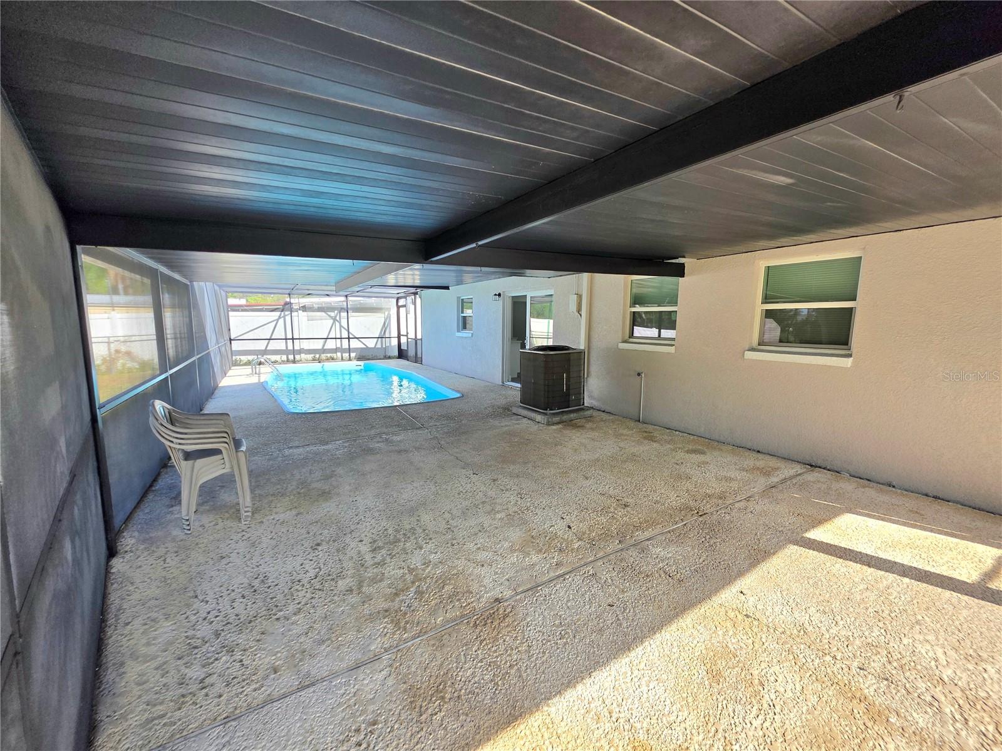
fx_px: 376
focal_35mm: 13
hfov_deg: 106.2
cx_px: 501
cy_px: 376
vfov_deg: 89.9
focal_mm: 2.2
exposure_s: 1/435
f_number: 1.9
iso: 40
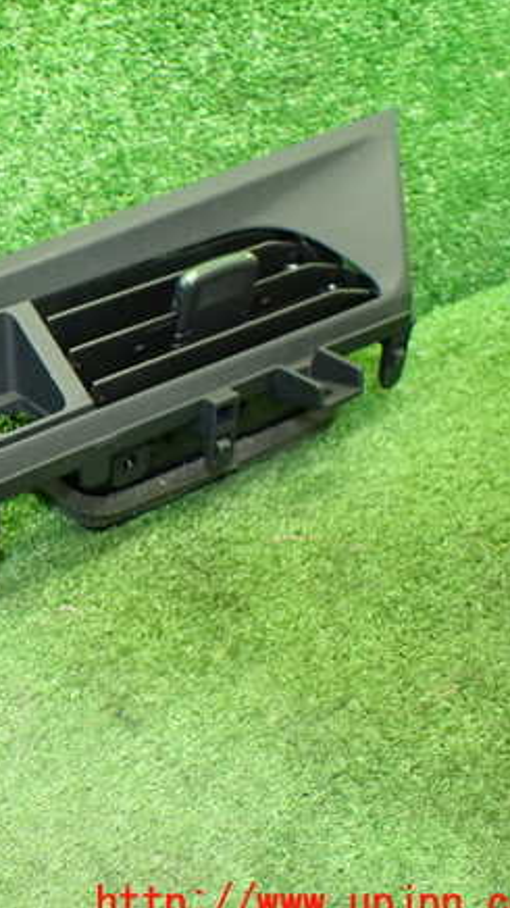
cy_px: 462
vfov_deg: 45.5
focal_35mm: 45
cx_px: -58
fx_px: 1083
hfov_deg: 24.6
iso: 800
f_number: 2.3
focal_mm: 5.4
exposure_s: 1/80
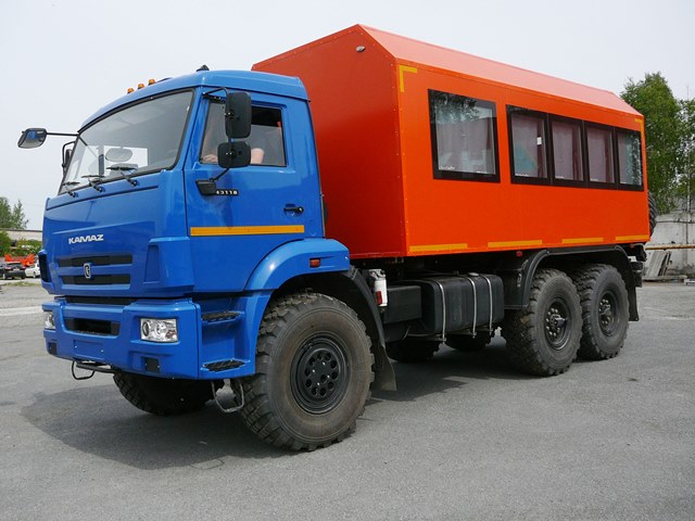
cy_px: 260
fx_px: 703
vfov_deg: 40.7
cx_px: 348
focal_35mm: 35
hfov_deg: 52.6
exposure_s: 1/640
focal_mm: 5.2
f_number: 5
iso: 80
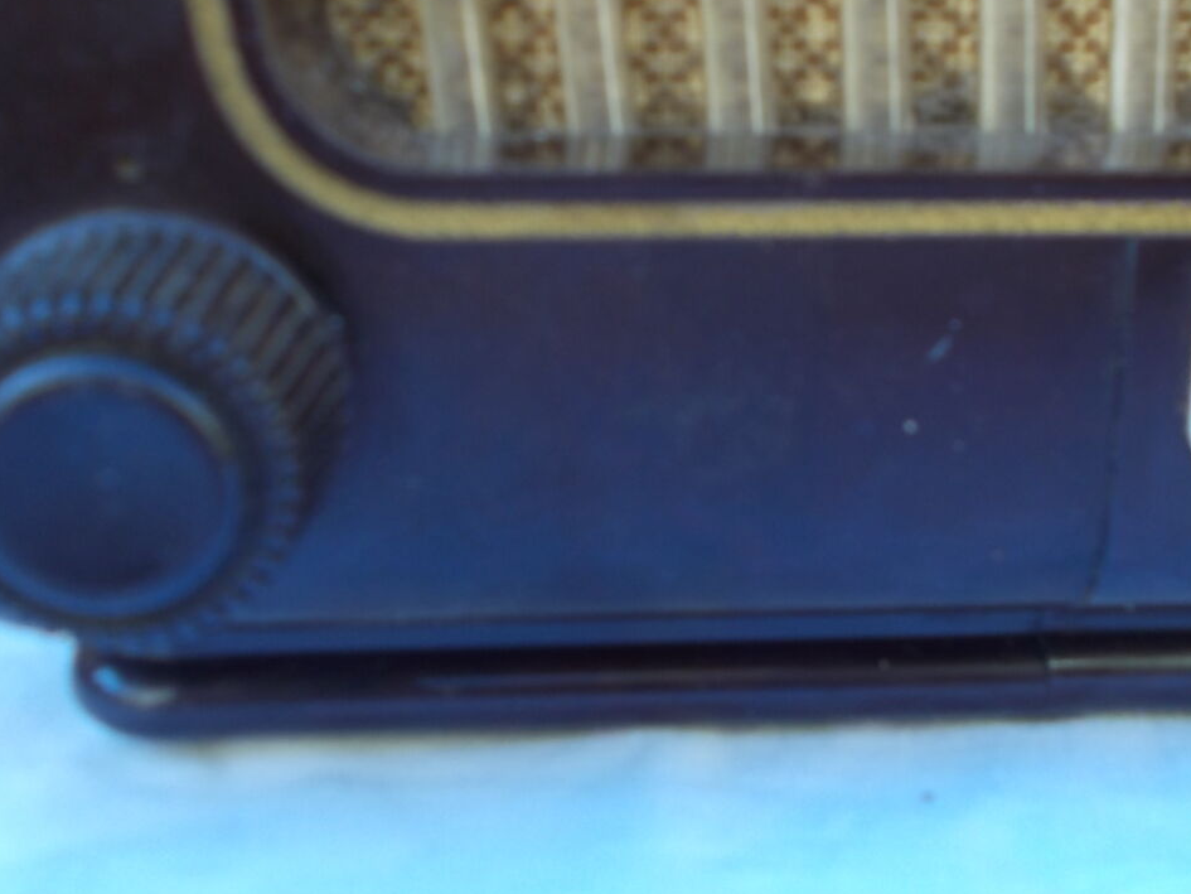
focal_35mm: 44
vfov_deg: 32.8
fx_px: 1514
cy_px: 364
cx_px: 702
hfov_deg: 42.8
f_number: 3.2
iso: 80
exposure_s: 1/50
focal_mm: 4.6
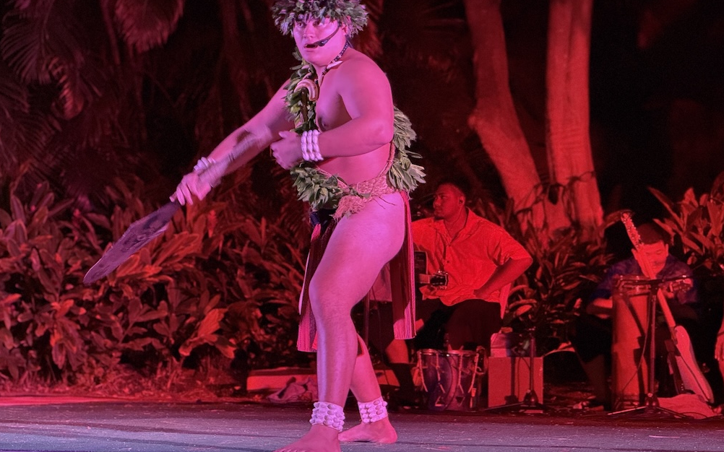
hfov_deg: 16.3
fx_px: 2525
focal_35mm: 128
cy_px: 195
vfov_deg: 10.2
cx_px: 361
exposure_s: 1/40
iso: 1250
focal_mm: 15.66
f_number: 2.8
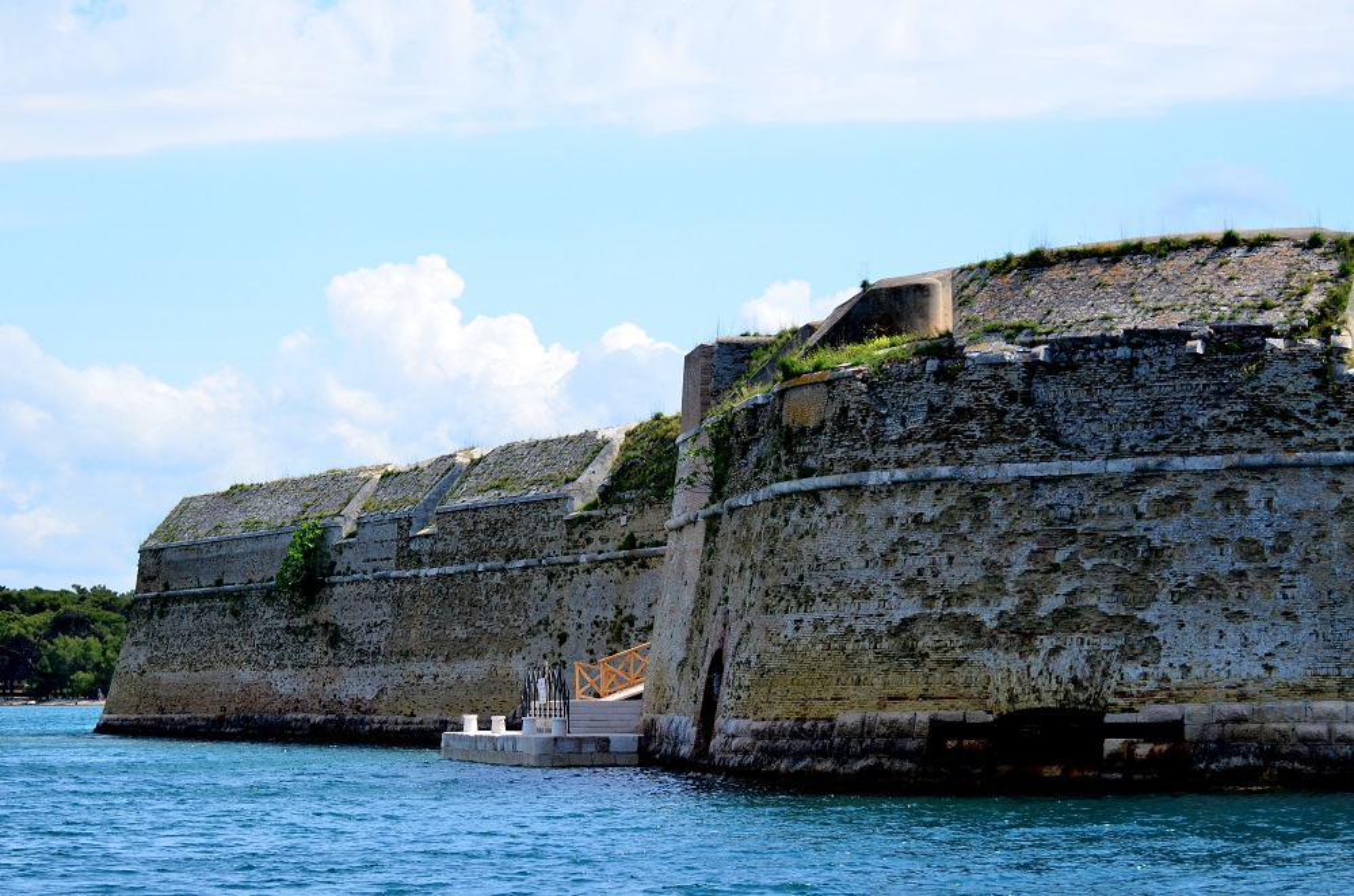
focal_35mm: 105
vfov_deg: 13.0
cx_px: 677
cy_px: 448
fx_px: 3940
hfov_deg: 19.5
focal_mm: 70
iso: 400
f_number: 4.5
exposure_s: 1/2500
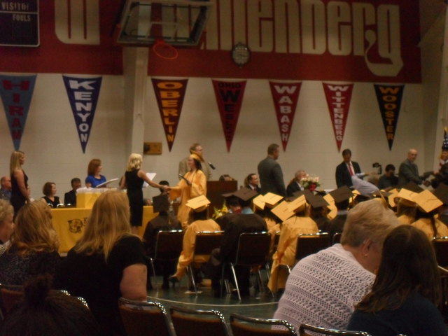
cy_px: 168
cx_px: 224
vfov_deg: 14.1
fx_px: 1359
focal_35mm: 105
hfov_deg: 18.7
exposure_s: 1/60
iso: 400
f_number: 5.2
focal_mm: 18.6
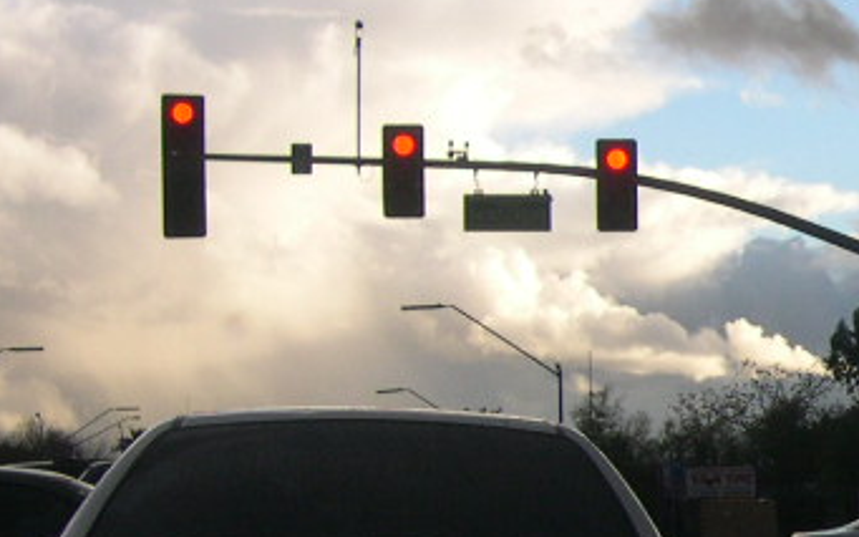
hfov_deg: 16.0
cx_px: 1224
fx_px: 2832
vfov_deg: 10.8
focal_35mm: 121
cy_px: 371
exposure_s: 1/579
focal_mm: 8
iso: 100
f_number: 2.8
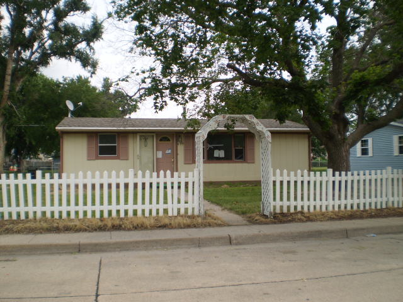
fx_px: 419
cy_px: 151
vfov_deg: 39.7
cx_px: 202
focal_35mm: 36
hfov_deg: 51.4
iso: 64
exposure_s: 1/800
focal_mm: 6.3
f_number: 3.1
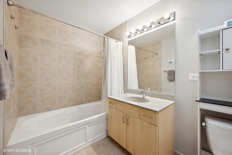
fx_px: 90
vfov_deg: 81.2
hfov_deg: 104.3
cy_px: 78
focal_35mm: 14
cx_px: 116
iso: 200
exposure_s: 1/15
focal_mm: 14
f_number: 9.5
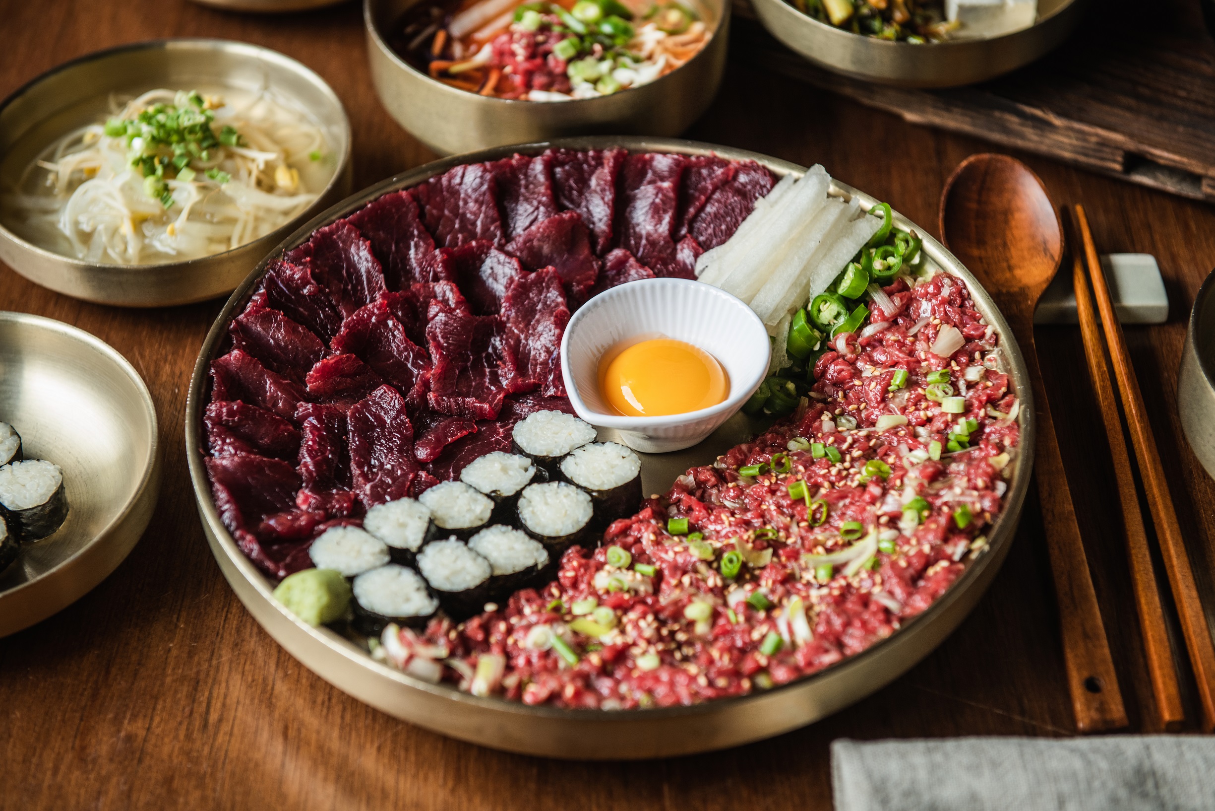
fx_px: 2363
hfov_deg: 28.8
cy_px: 406
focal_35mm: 70
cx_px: 608
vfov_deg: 19.5
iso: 400
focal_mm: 70
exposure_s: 1/160
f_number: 5
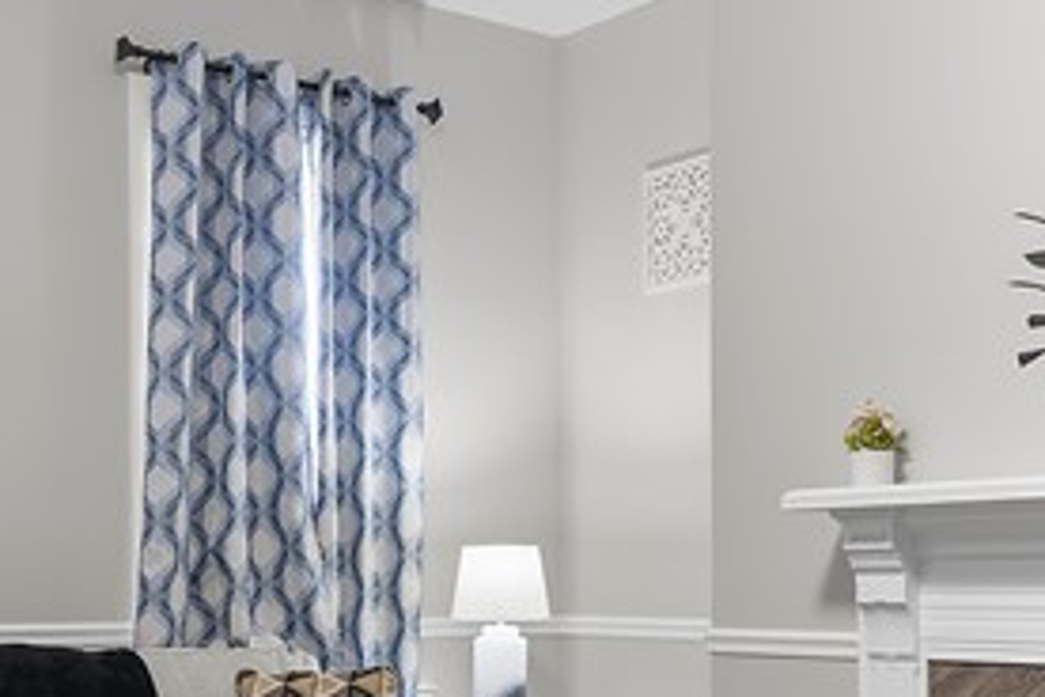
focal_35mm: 61
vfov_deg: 21.9
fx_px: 1770
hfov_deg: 32.9
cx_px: 532
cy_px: 576
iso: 400
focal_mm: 15.5
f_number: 8
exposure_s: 1
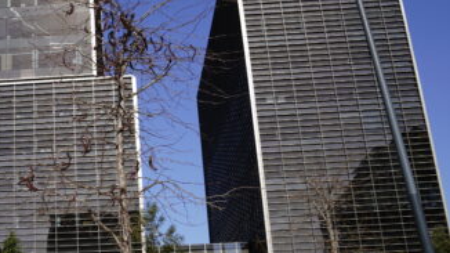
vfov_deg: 21.0
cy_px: 117
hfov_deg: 34.5
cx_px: 43
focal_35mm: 57
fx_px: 680
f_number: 5
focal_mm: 25
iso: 50
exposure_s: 1/400
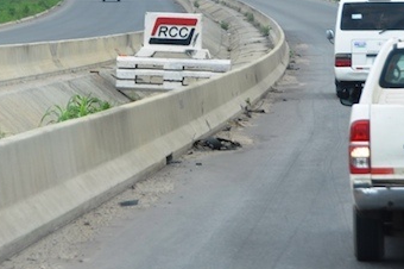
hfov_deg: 7.1
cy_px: 30
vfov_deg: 4.7
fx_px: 3240
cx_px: 20
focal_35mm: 289
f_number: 9
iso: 200
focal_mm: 82
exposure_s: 1/320
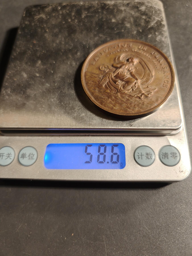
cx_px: 96
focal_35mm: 23
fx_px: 170
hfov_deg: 58.9
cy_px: 128
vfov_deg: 73.9
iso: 125
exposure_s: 1/100
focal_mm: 6.06
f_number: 1.6
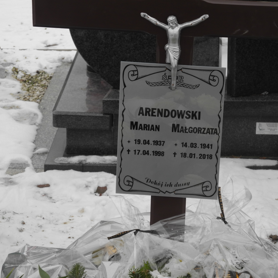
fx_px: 1127
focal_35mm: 124
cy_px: 139
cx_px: 168
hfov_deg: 14.1
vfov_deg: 14.1
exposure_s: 1/80
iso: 100
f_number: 4.5
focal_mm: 22.5
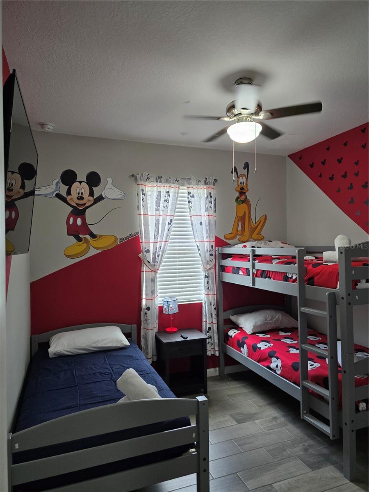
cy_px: 246
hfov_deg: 58.9
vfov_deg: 73.9
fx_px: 327
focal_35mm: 23
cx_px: 184
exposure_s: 1/120
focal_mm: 6.3
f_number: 1.7
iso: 320
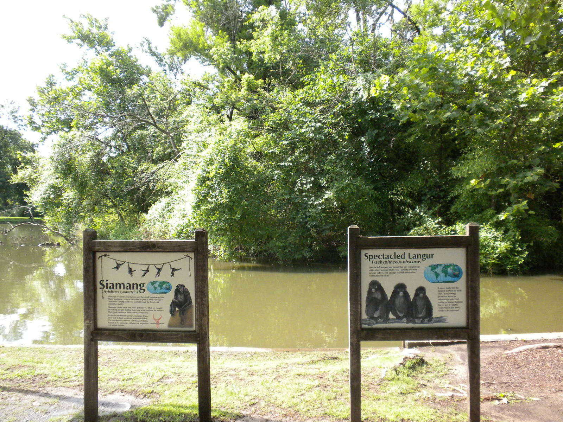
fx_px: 602
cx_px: 282
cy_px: 211
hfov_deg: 50.1
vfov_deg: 38.7
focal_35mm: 37
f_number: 3.5
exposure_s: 1/505
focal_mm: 6.6
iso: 296
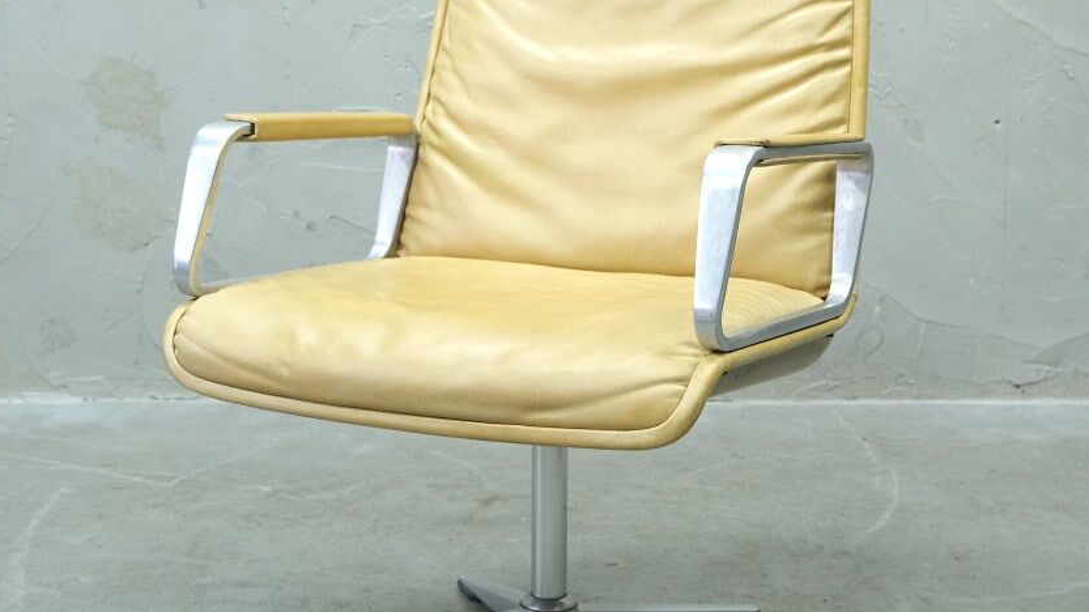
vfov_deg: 21.3
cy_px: 171
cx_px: 541
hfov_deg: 37.2
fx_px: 1617
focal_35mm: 56
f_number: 4
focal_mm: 23.5
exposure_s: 1/34
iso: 2000
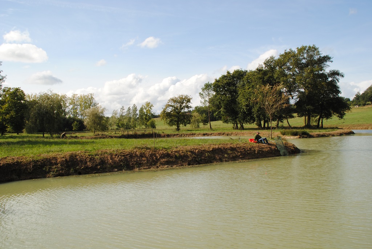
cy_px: 124
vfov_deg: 35.6
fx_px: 388
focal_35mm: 38
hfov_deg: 51.2
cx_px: 186
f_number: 9
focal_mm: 25
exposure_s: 1/200
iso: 100
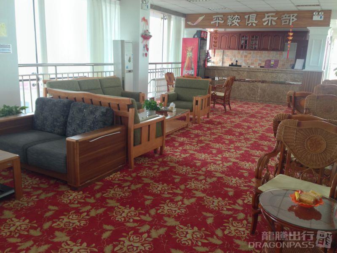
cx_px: 168
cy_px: 126
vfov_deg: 42.9
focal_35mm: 33
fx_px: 321
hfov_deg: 55.4
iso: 100
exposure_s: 1/20
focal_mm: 4.12
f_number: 2.4
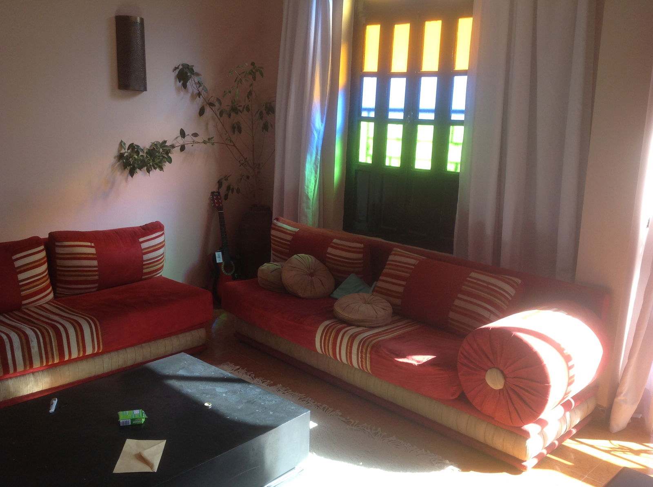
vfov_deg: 40.6
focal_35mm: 35
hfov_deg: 52.7
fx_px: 659
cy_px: 244
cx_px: 326
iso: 64
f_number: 2.4
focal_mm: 4.28
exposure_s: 1/120
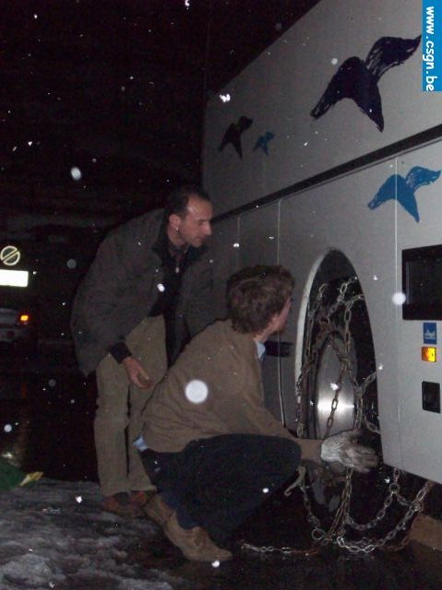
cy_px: 295
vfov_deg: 25.4
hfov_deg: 19.1
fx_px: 1313
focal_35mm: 77
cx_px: 221
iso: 800
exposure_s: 1/512
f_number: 4.2
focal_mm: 12.8
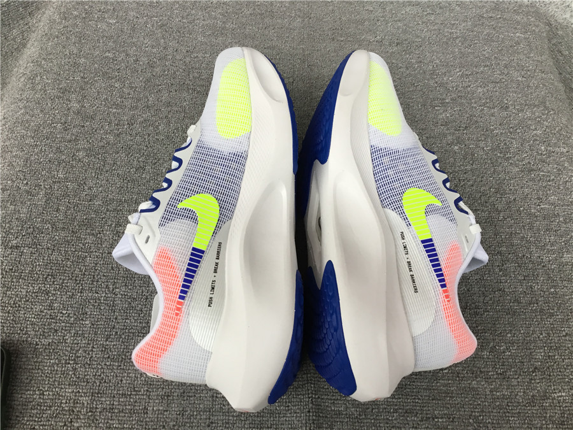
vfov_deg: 45.4
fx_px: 513
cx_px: 286
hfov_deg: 58.4
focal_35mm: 31
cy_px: 215
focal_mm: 3.3
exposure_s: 1/33
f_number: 2.4
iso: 25
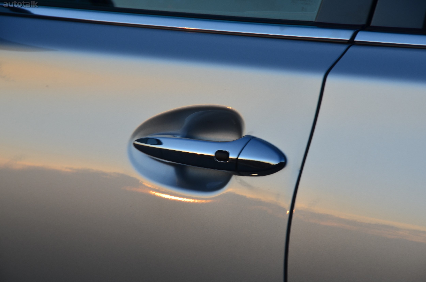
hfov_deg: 8.1
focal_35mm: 255
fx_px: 3011
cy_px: 141
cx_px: 213
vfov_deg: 5.4
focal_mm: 170
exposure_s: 1/100
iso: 200
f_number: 11
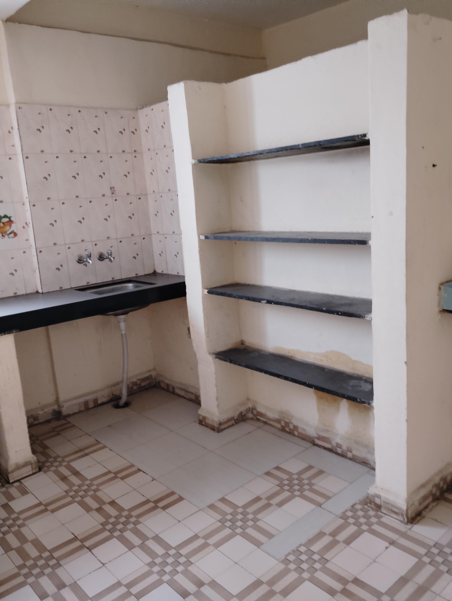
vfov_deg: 61.6
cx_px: 226
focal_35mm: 29
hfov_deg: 48.3
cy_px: 300
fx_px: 504
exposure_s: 1/33.3
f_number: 1.8
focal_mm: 4.25
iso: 505
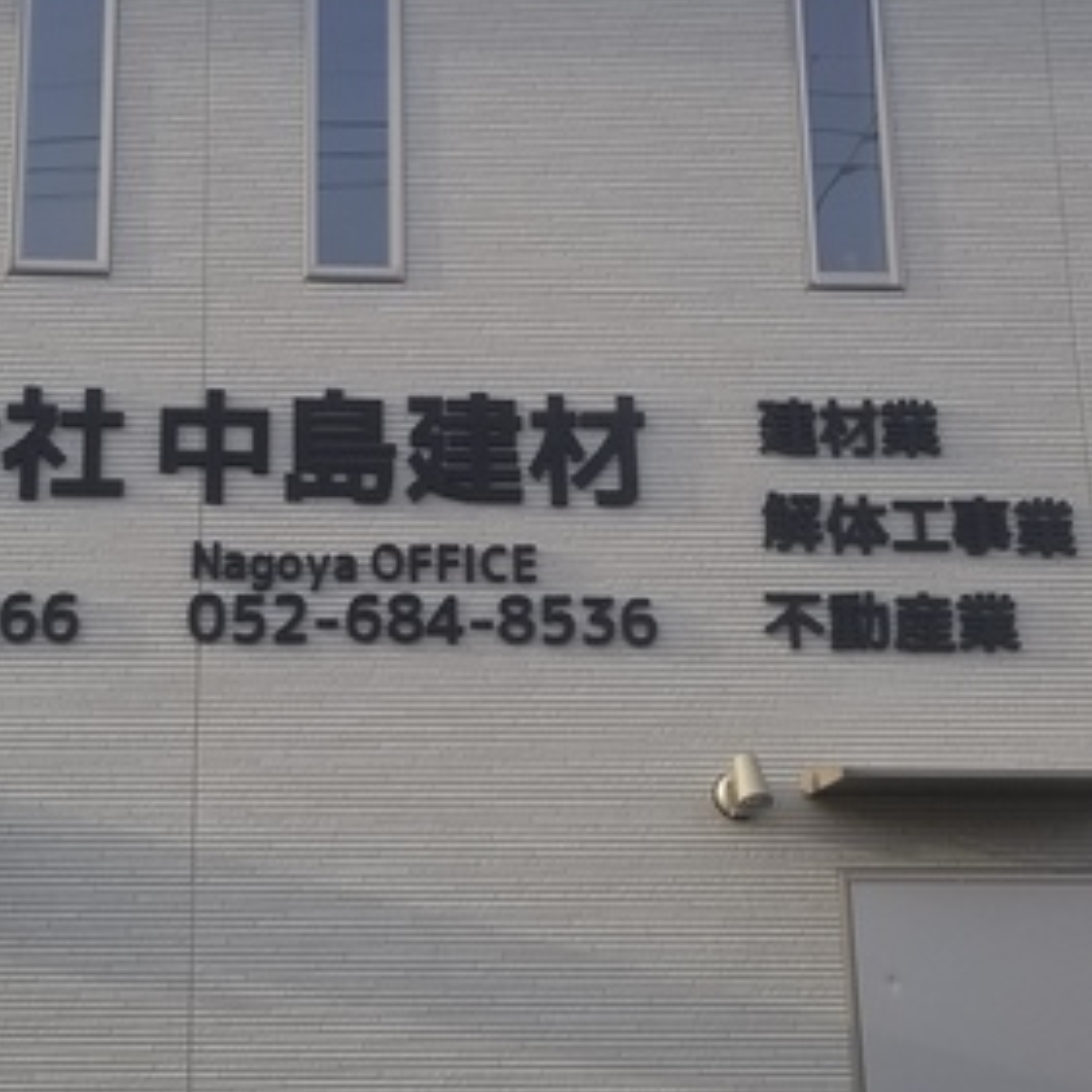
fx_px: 1749
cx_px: 389
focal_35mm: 49
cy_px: 451
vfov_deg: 34.6
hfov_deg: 34.4
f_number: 1.7
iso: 50
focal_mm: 4.25
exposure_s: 1/898
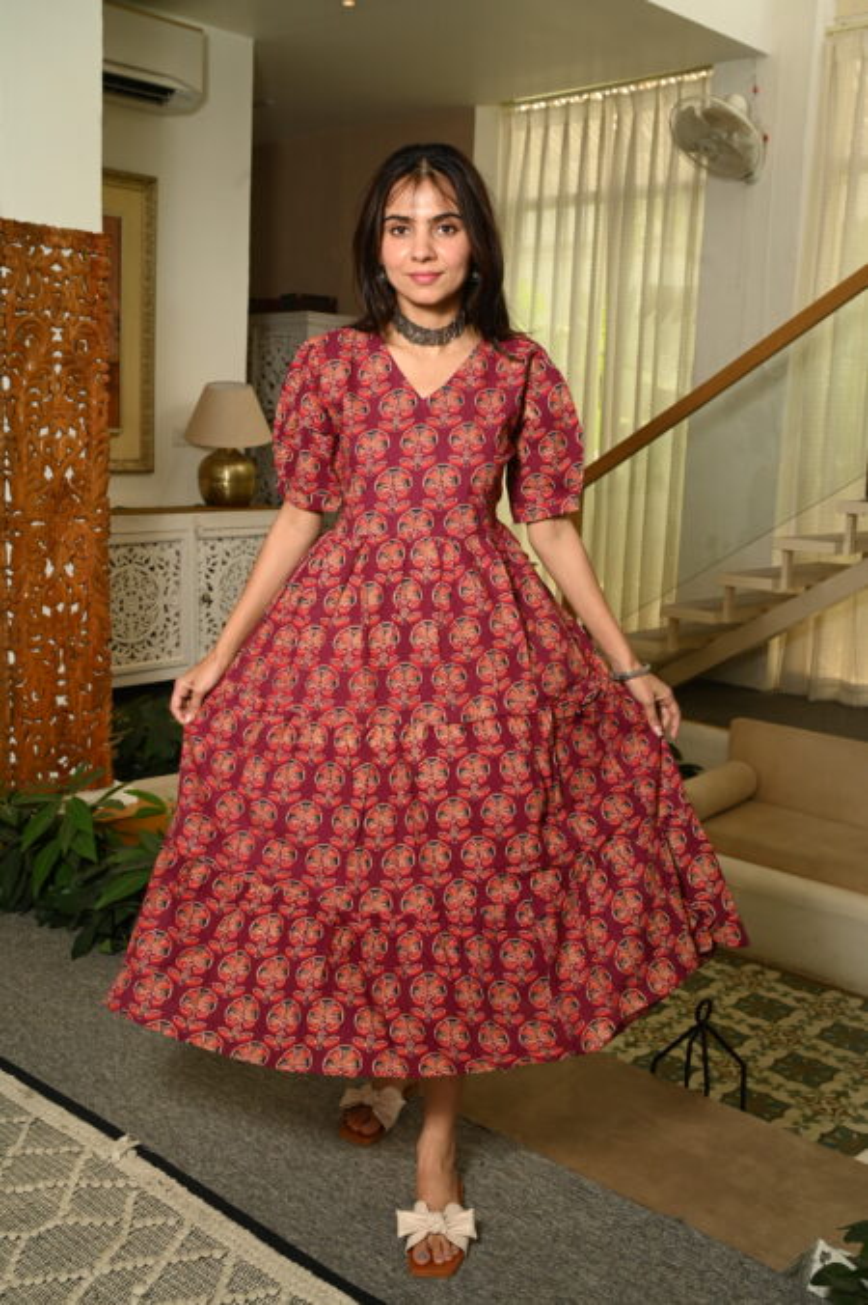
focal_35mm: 36
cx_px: 434
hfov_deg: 36.8
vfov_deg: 53.2
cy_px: 652
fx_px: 1303
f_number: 8
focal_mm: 36
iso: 640
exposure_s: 1/160
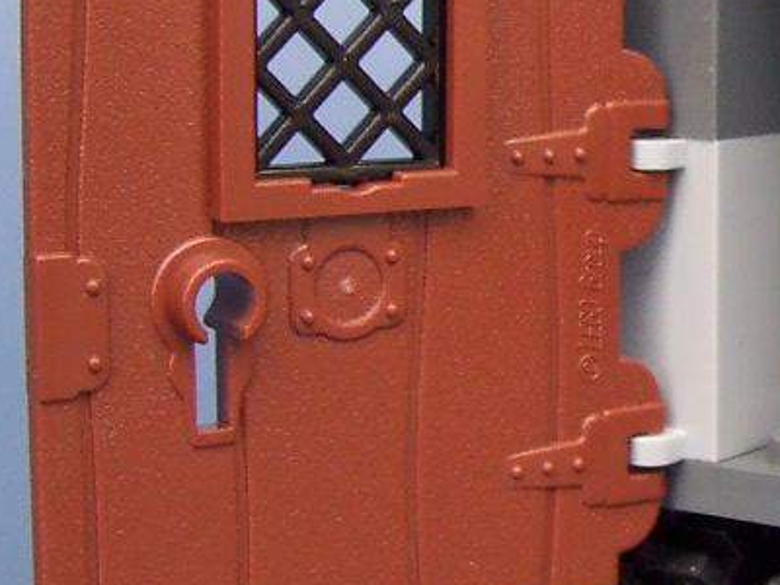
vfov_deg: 13.3
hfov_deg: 16.9
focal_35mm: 111
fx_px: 2501
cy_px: 236
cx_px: 938
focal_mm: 5.6
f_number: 2.8
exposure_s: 1/180
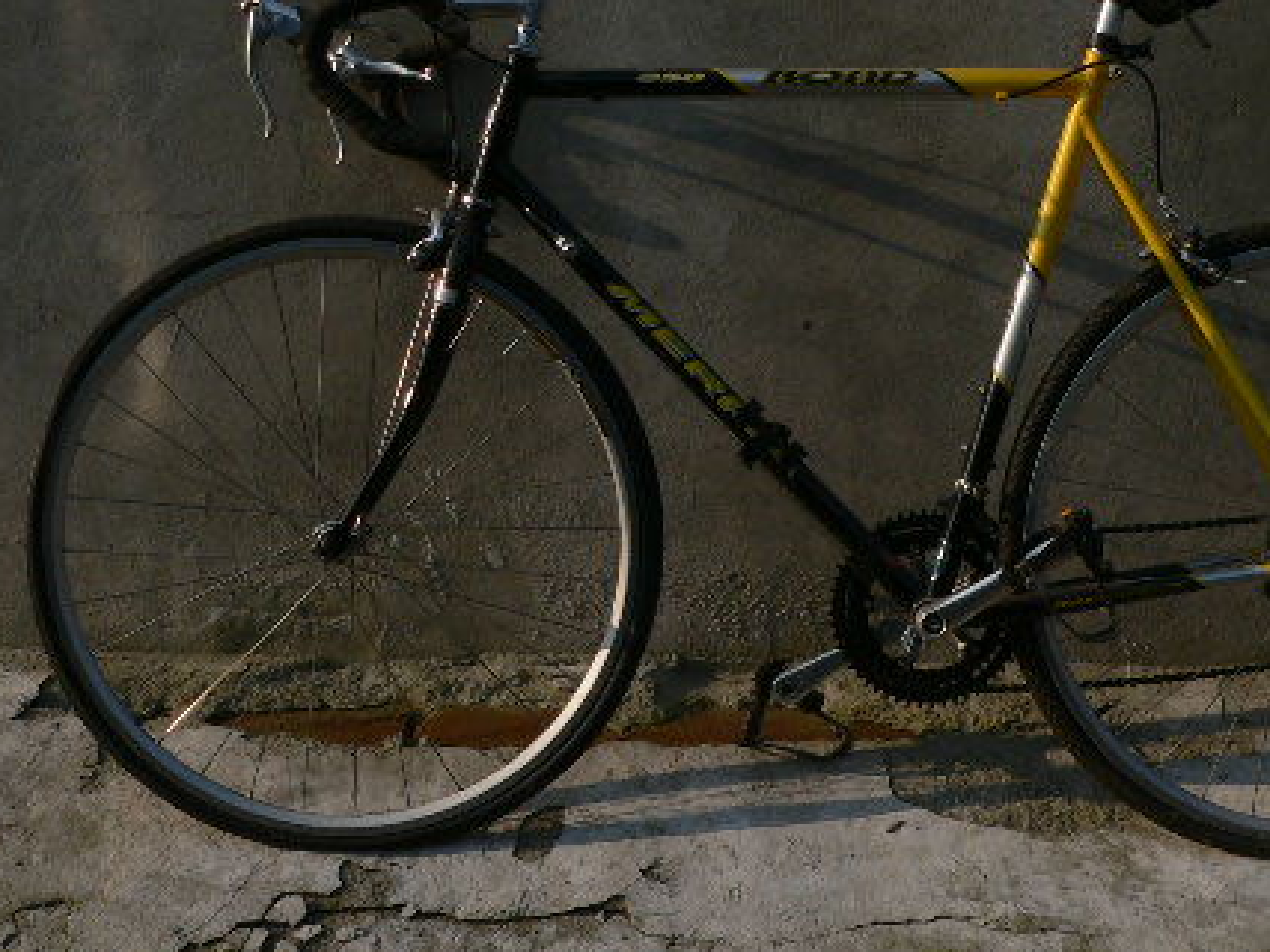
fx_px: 1981
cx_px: 776
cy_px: 425
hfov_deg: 35.4
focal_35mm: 54
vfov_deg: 27.0
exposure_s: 1/800
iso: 80
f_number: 4
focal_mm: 6
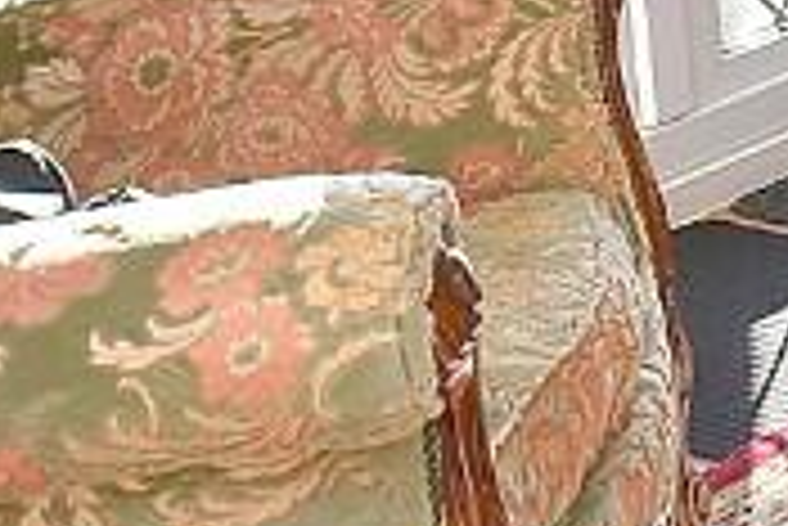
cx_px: 2062
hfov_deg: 13.5
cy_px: -602
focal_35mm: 88
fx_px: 1928
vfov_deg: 13.0
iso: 200
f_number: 5
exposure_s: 1/200
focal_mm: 10
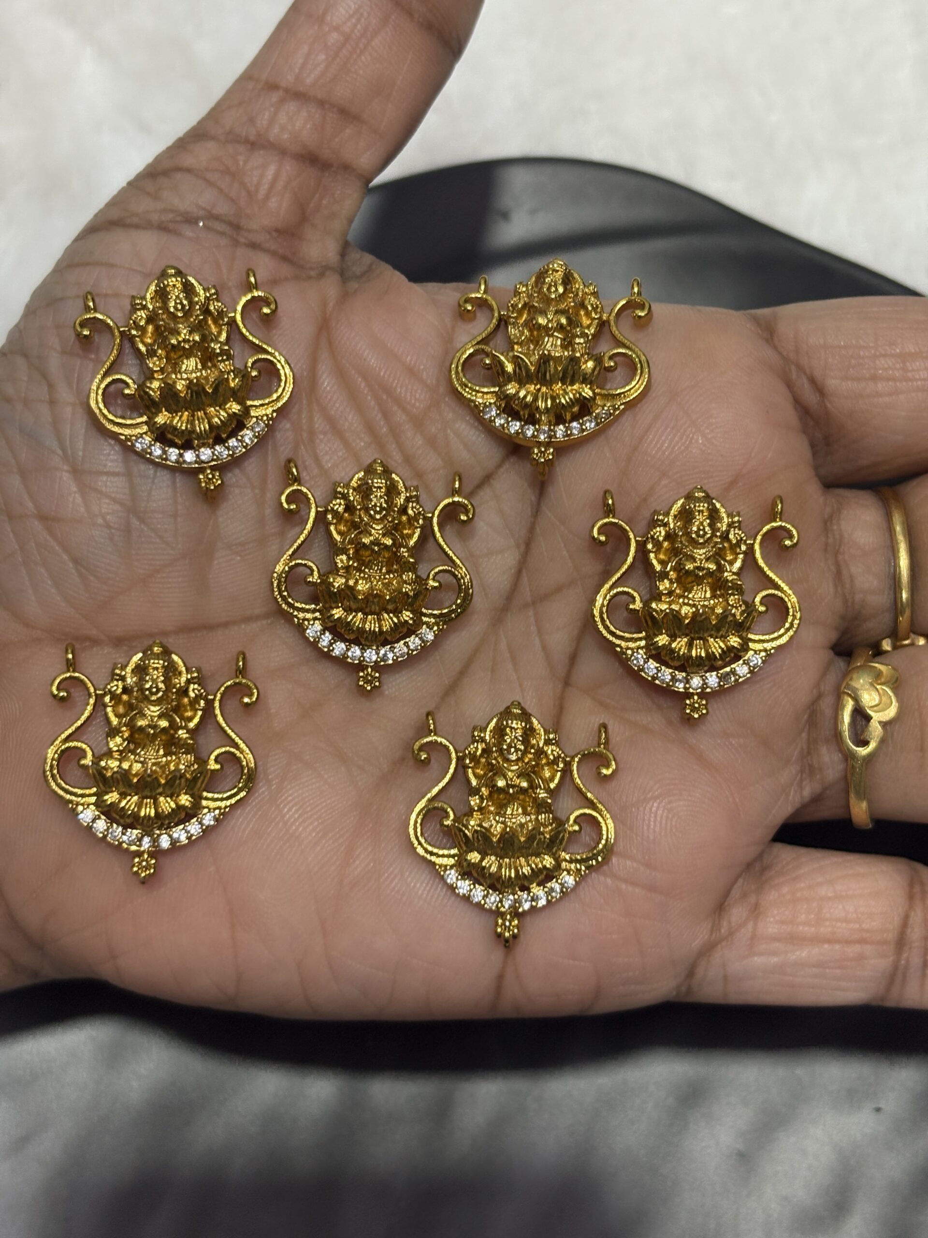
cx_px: 464
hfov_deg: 28.0
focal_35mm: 52
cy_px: 619
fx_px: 1859
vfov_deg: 36.8
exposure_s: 1/33
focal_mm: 5.96
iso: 160
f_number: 1.6
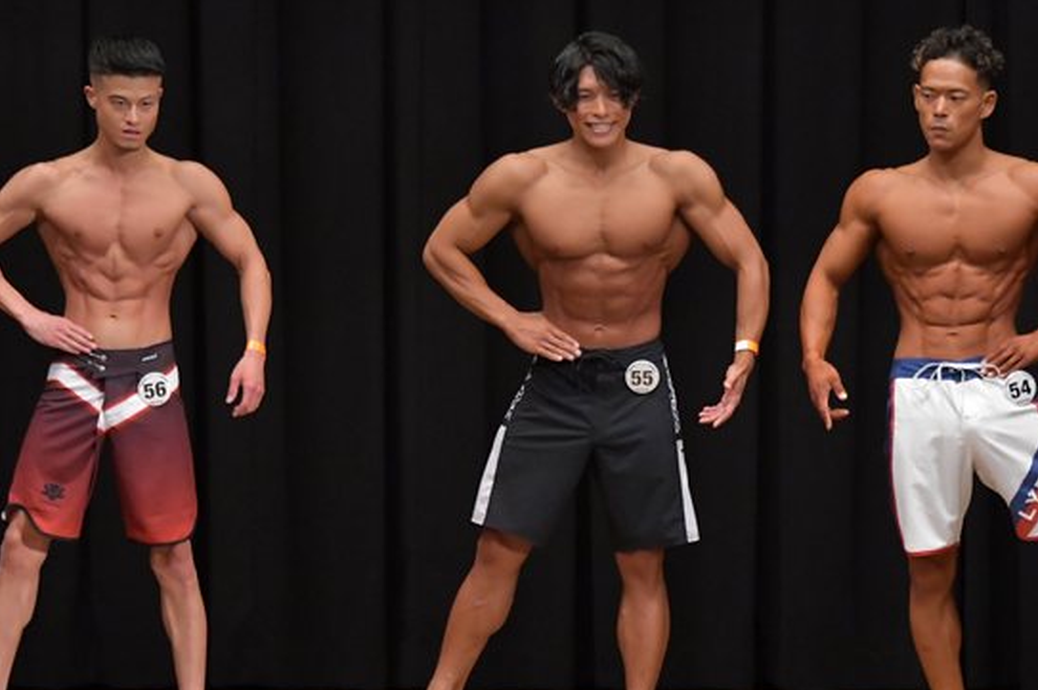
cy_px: 426
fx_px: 8930
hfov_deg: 6.7
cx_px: 616
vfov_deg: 4.4
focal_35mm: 310
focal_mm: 145
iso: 5000
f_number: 5.6
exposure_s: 1/400
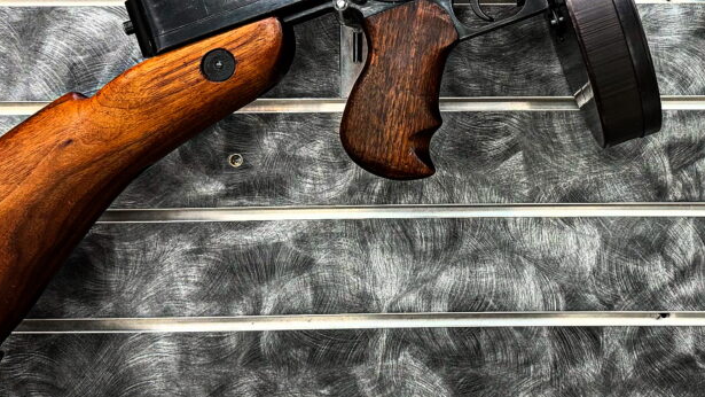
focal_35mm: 51
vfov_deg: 23.1
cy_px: 67
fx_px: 953
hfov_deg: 40.1
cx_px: 468
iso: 200
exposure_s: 1/120
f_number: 1.78
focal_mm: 6.86
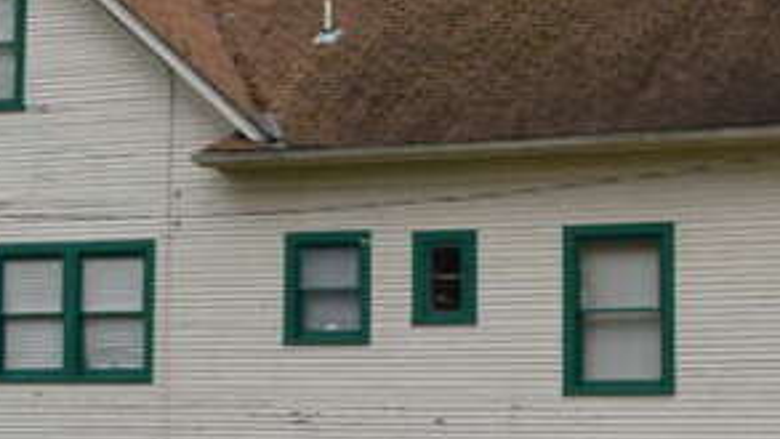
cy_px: 190
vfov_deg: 9.8
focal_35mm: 124
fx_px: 2574
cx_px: 405
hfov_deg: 17.2
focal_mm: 29
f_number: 5.6
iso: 400
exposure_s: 1/125
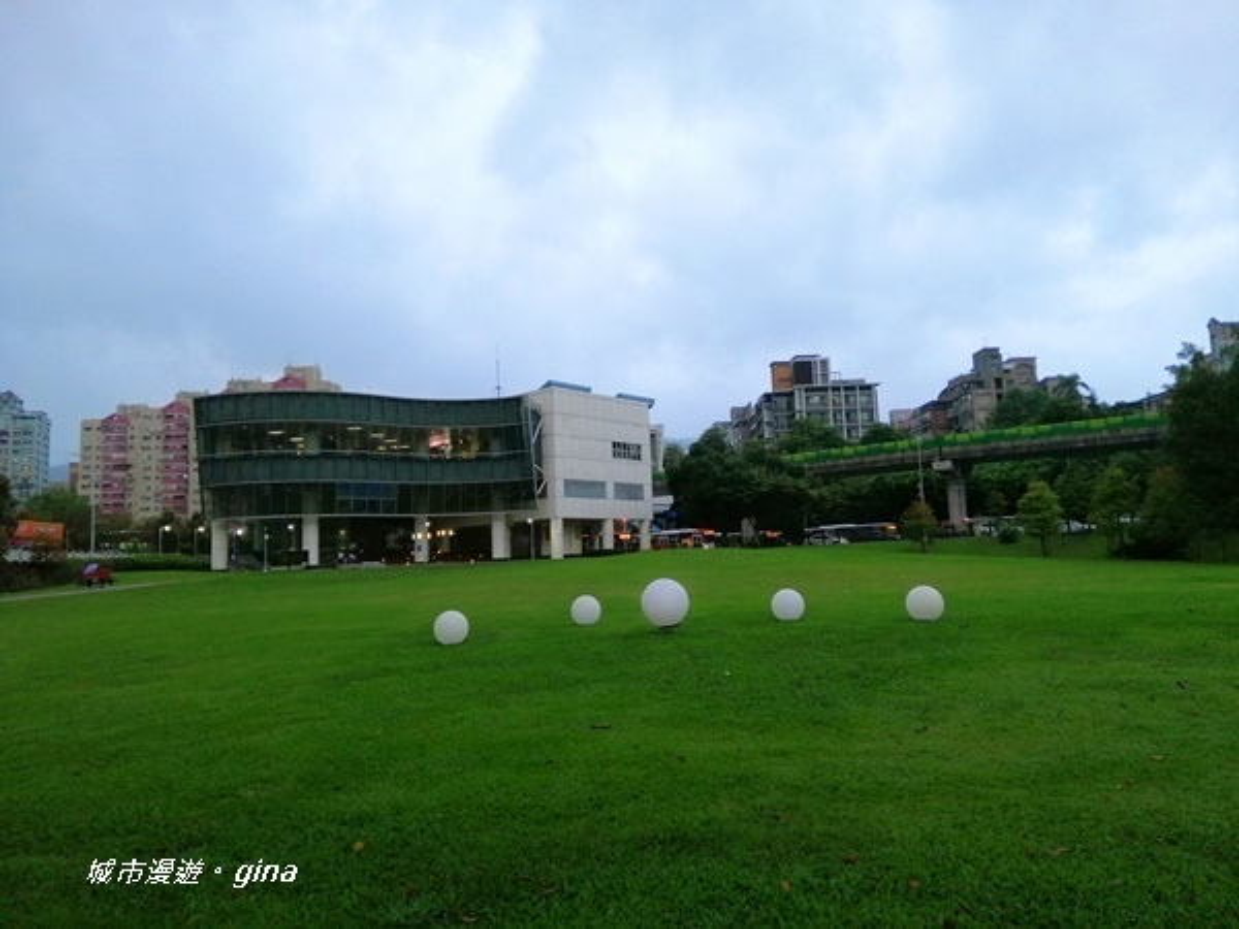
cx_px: 620
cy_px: 464
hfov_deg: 67.3
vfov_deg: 53.1
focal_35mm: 26
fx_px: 931
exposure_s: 1/120
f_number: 2.2
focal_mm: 3.81
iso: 200
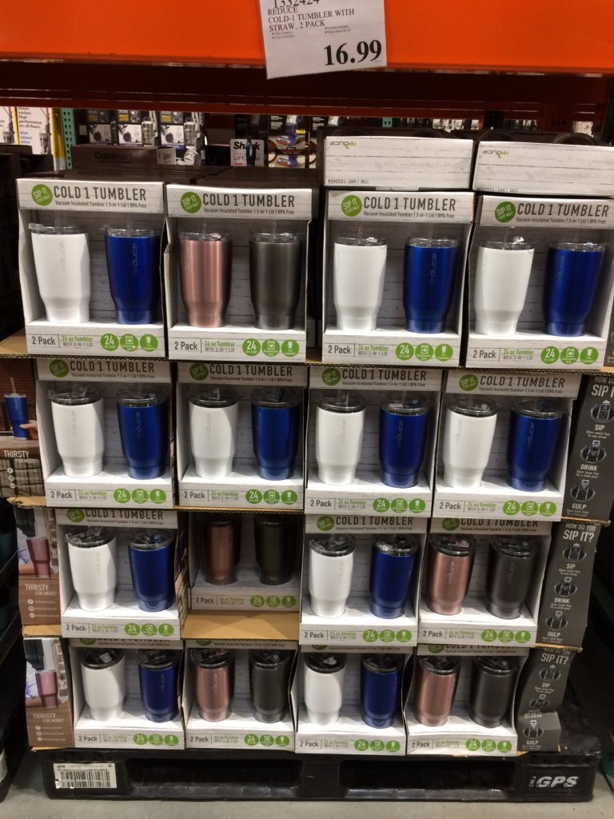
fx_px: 686
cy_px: 410
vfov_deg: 61.7
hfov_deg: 48.2
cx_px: 307
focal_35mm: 29
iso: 125
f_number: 2.2
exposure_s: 1/33
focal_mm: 4.15
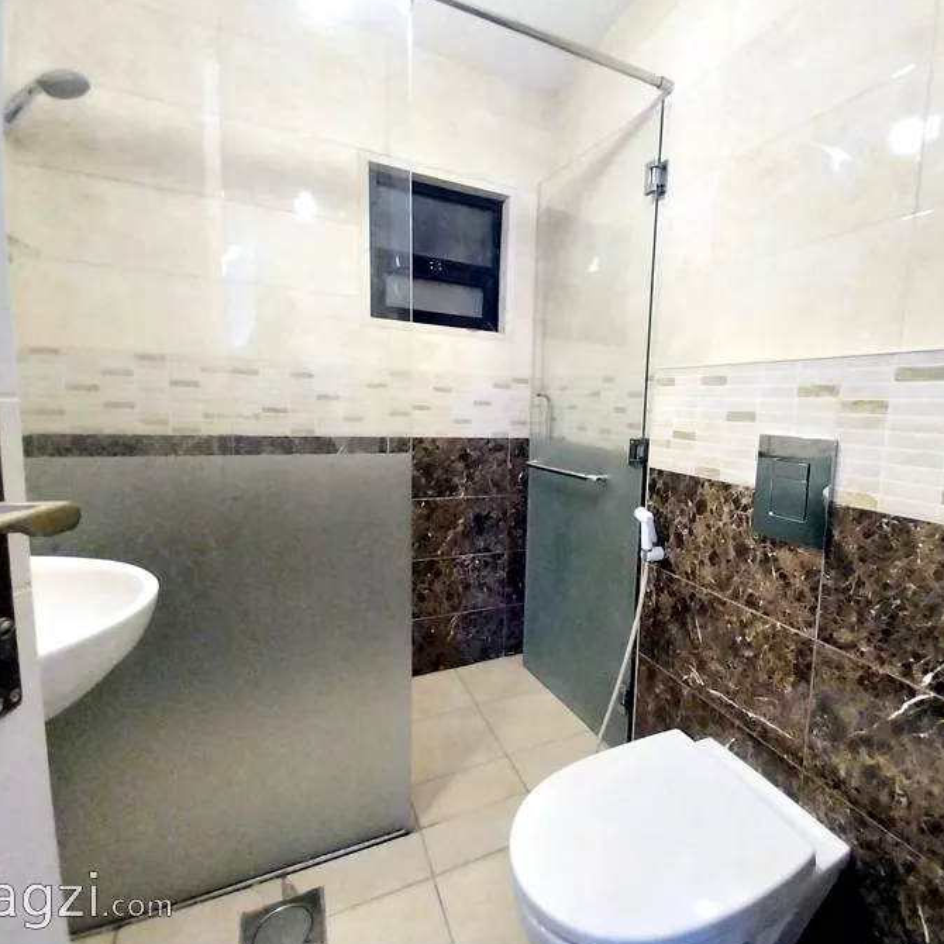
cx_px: 577
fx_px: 494
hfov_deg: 86.1
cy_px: 465
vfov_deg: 87.4
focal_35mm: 16
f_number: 2.2
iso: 320
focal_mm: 1.3
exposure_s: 1/14
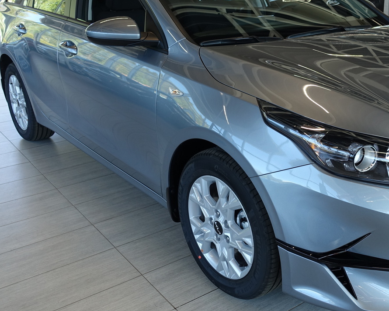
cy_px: 146
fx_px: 472
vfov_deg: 36.5
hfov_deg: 44.1
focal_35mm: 41
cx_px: 260
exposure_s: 1/80
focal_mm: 8.8
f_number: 3.2
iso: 125
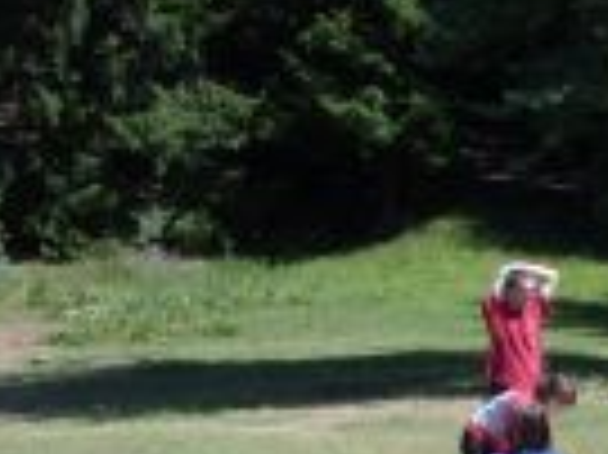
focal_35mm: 111
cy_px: 456
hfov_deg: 17.2
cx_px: 644
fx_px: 1948
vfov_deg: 13.1
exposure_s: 1/420
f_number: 4.1
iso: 71
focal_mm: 5.8
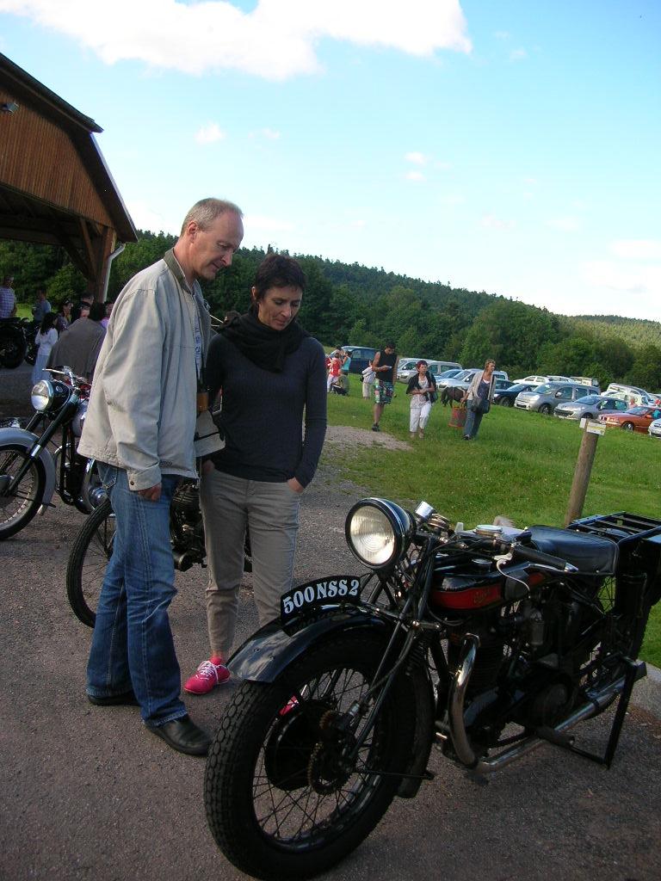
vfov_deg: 52.6
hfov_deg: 40.7
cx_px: 330
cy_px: 440
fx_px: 891
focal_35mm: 35
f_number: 2.8
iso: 50
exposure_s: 1/318
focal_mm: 5.8
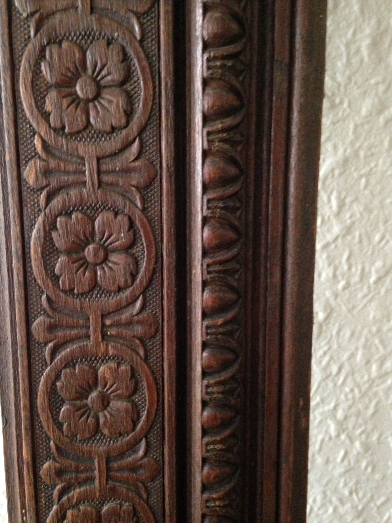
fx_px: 513
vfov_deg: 54.0
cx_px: 194
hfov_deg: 41.8
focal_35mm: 34
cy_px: 259
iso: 800
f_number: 2.4
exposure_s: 1/15
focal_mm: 4.12
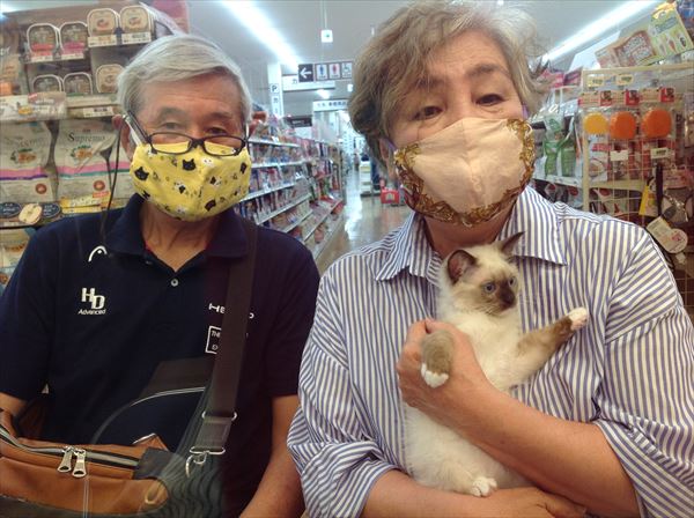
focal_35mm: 35
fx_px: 701
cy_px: 259
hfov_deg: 52.7
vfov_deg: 40.6
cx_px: 347
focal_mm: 4.28
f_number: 2.4
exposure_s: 1/40
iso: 50
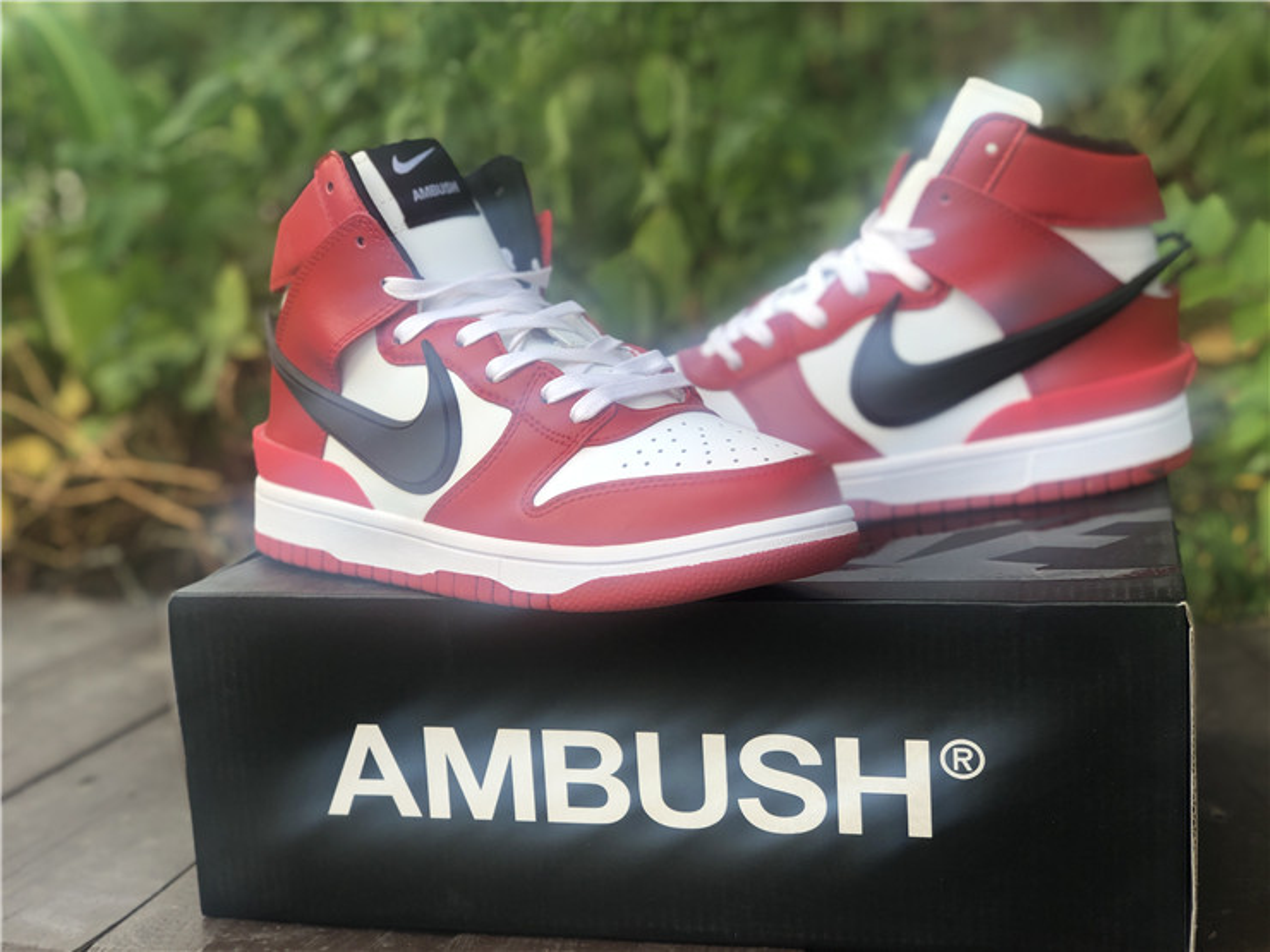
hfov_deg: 36.8
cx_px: 635
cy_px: 476
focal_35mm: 52
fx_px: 1908
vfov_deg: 28.0
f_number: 2.4
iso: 16
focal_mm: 6
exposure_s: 1/211
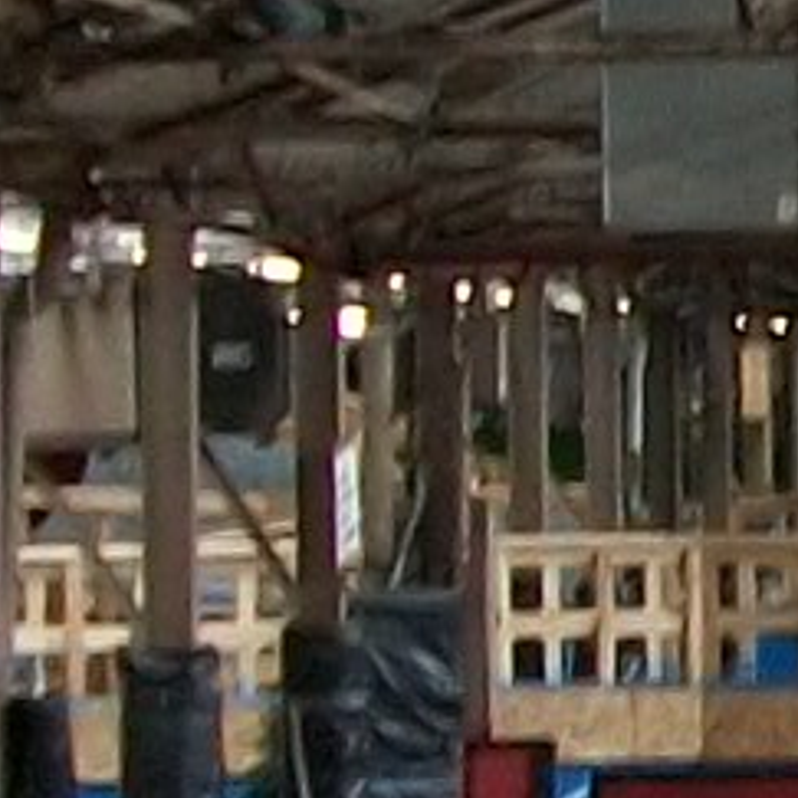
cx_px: 3097
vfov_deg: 5.8
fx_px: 7877
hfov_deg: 5.2
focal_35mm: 302
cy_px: 502
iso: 80
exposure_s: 1/30
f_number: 2.9
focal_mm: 5.7
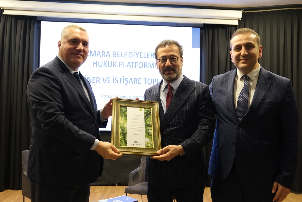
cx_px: 151
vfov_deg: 41.1
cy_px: 101
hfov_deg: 58.7
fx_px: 268
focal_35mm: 32
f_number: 4
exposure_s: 1/100
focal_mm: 21.2
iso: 2500
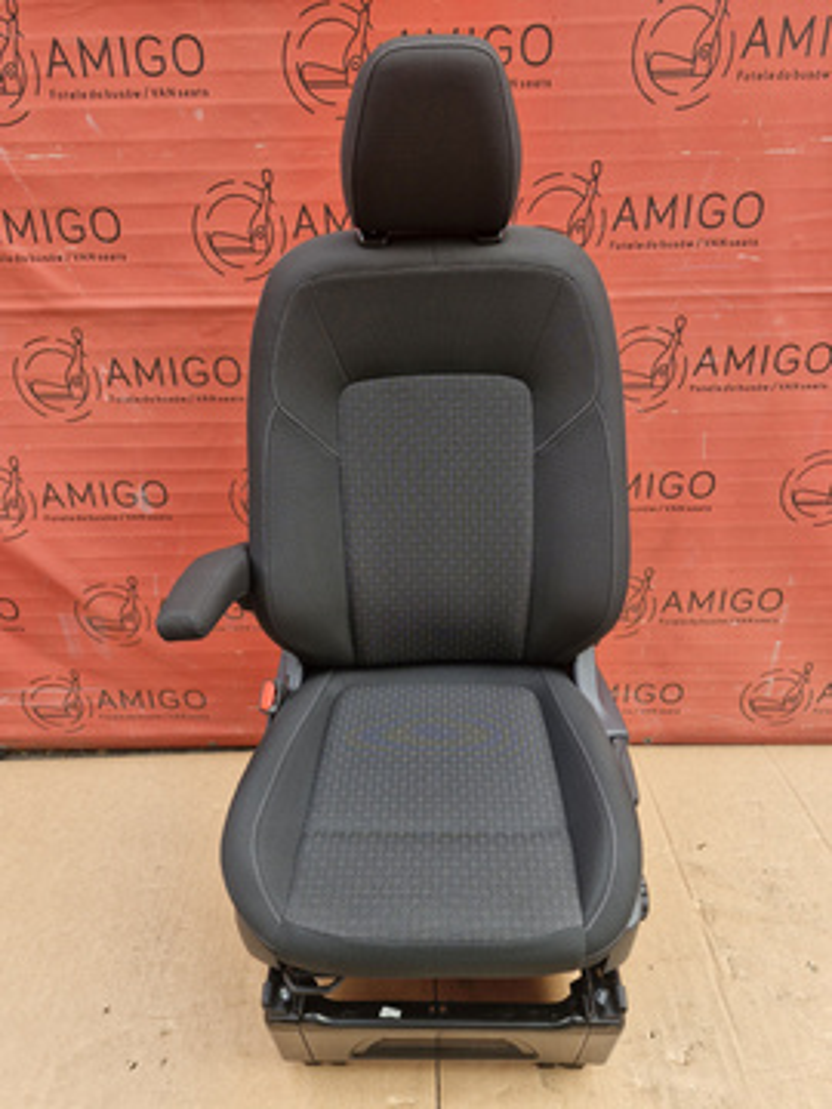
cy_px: 554
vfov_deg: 73.9
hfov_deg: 58.9
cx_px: 416
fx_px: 737
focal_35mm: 23
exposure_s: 1/156
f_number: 1.8
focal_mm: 5.54
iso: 50
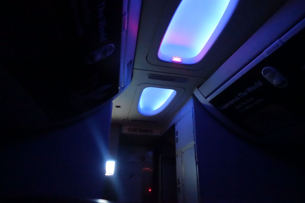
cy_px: 102
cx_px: 152
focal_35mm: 24
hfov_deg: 73.7
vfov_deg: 53.1
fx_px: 203
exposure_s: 1/40
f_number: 1.8
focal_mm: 8.8
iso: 6400
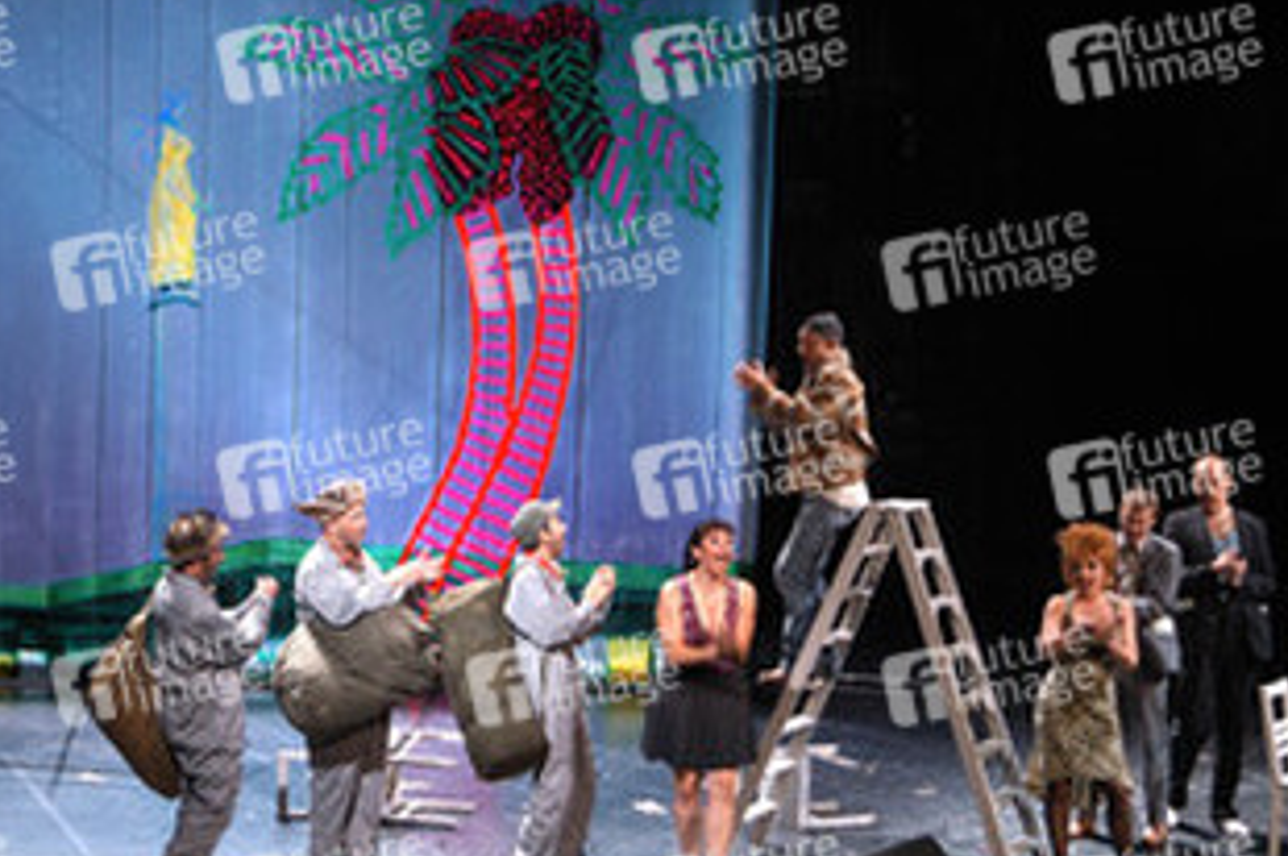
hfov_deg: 24.5
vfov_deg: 16.4
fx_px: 2966
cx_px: 629
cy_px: 366
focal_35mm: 83
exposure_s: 1/40
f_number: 4.2
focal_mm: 38
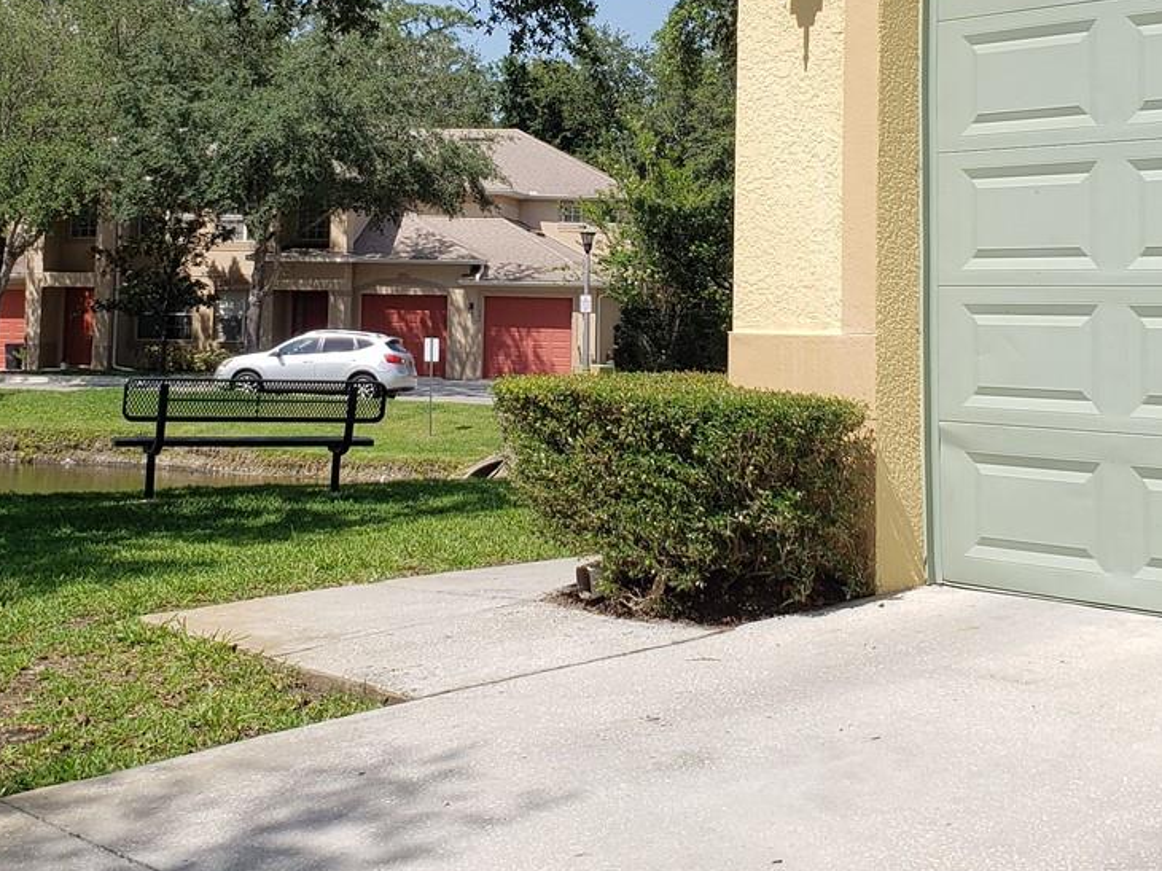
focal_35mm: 57
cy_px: 170
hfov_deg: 33.8
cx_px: 519
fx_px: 1913
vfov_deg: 25.2
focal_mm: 4.3
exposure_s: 1/1503
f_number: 2.4
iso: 50
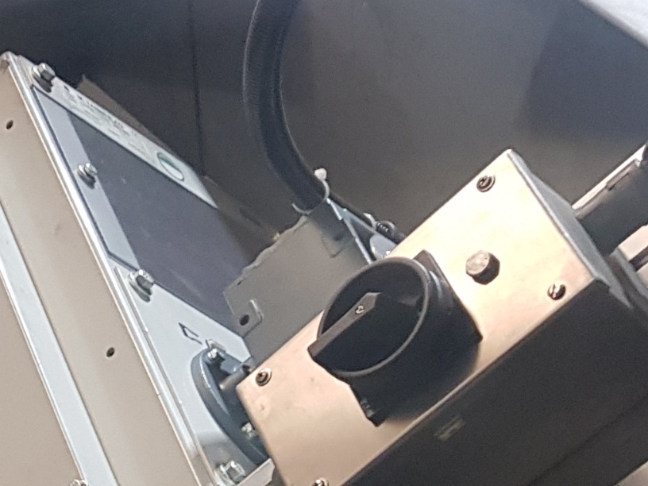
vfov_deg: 13.2
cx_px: -411
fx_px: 1947
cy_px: 804
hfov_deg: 16.6
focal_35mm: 104
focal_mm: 4.3
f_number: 1.7
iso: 200
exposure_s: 1/33
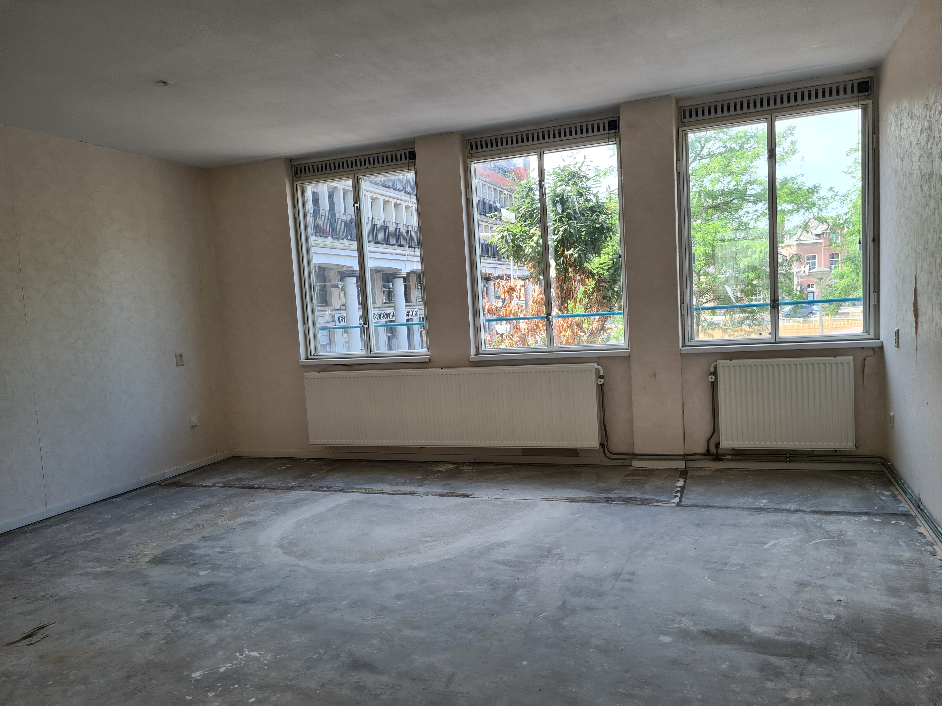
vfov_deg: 53.1
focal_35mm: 26
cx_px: 471
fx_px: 708
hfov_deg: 67.3
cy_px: 353
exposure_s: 1/210
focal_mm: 5.4
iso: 50
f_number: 1.8
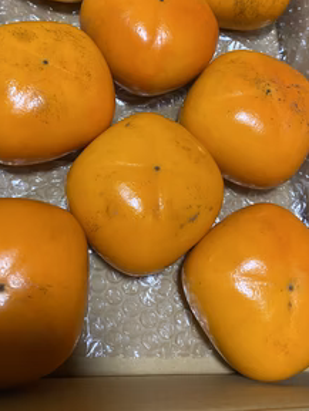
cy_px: 129
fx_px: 428
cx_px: 138
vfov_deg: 50.2
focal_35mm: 36
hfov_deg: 39.6
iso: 400
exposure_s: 1/50
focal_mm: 4.25
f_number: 1.8
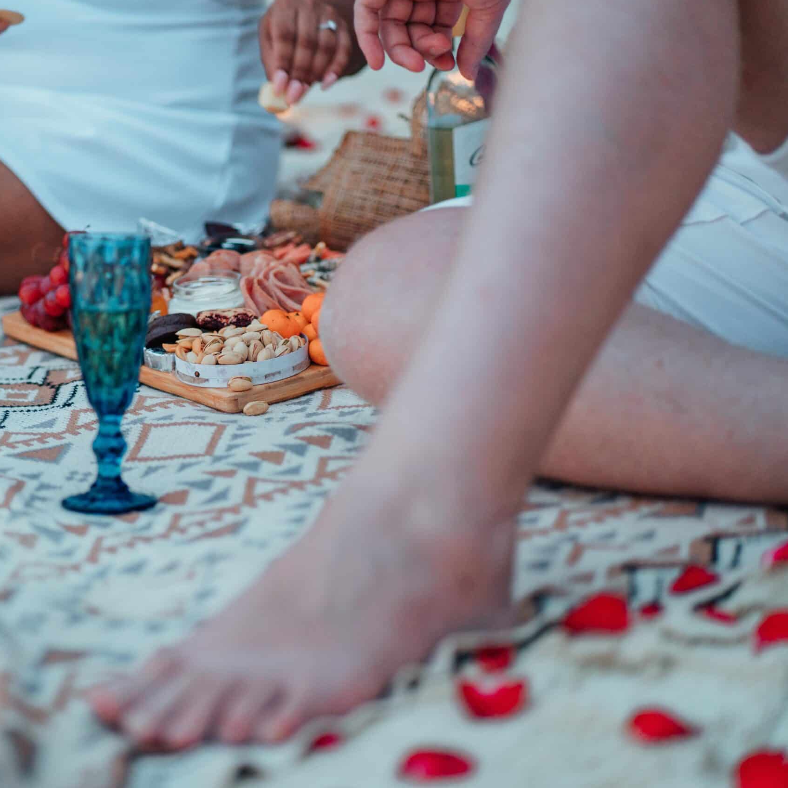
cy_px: 393
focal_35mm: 109
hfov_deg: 15.9
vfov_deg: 16.0
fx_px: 2807
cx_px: 220
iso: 800
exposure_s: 1/160
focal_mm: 85
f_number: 2
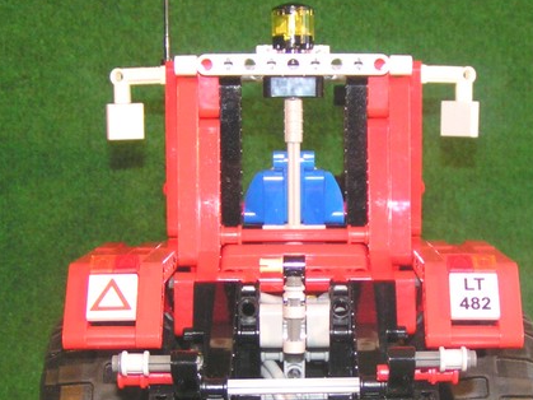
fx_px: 893
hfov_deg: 33.2
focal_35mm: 58
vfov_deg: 25.1
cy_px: 270
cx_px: 282
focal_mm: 5.8
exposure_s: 1/40
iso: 200
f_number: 2.8
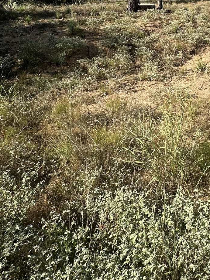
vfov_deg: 45.6
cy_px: 9
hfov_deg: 38.3
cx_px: 184
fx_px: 283
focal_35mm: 35
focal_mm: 2.22
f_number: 2.2
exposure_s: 1/1435
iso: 40
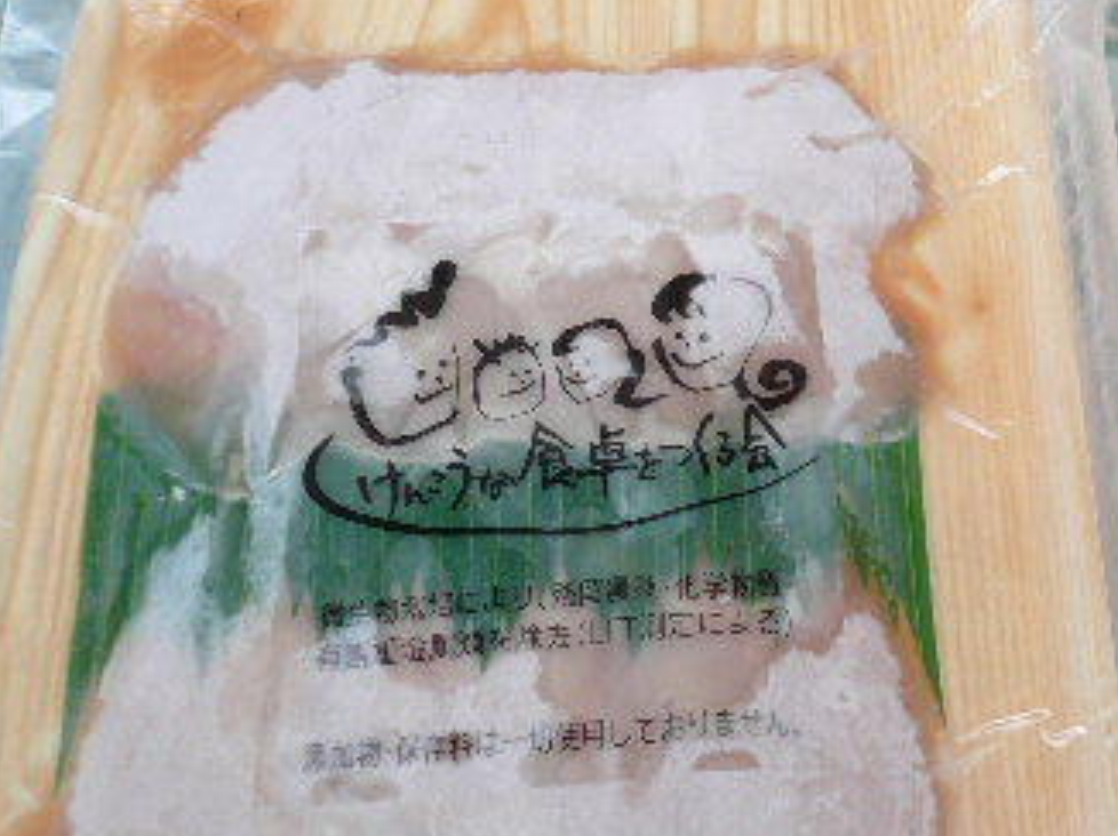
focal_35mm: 55
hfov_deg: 33.5
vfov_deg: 26.5
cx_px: 953
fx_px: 1775
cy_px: 487
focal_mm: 4.6
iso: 100
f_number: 2.8
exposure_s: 1/800
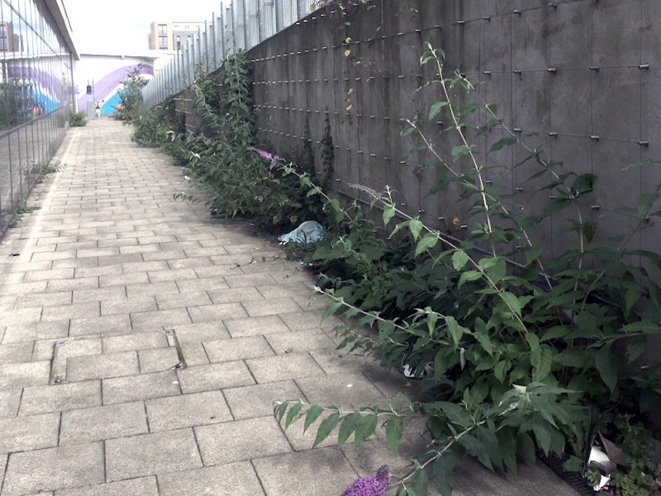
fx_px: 554
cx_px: 330
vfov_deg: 48.2
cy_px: 248
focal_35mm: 29
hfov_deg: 61.7
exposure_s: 1/1166
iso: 25
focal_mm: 4.15
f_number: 2.2
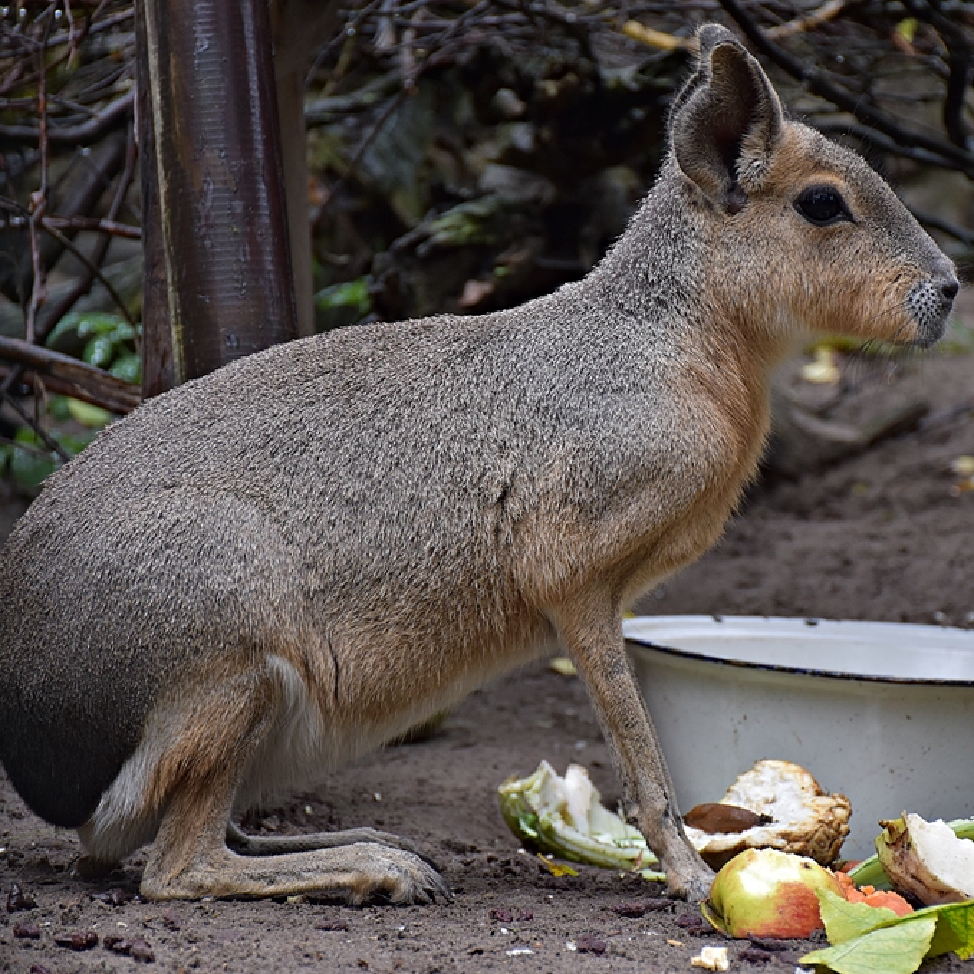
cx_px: 550
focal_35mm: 164
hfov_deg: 10.7
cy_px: 488
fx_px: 5209
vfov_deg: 10.7
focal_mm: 85
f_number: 5.3
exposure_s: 1/250
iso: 720
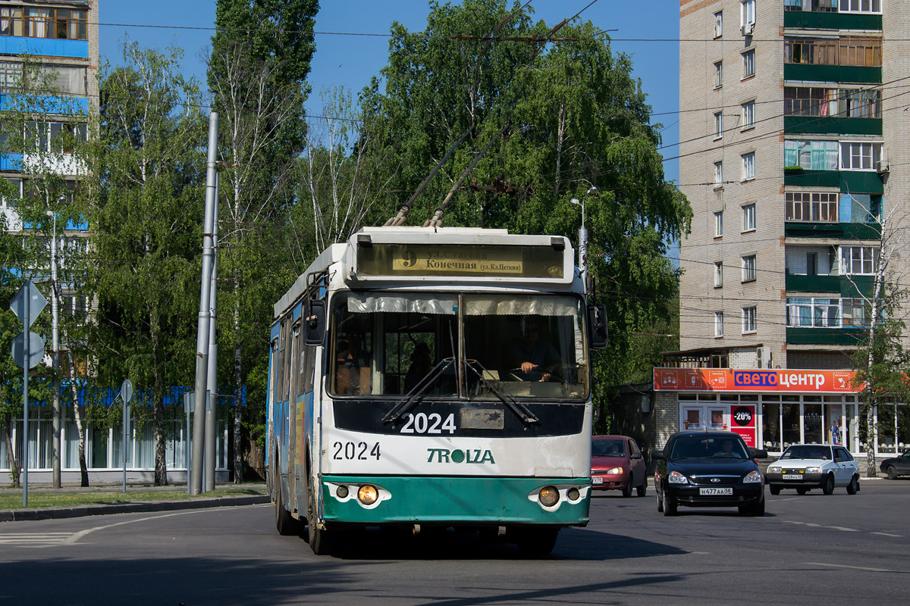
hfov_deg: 27.0
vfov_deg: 18.2
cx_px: 455
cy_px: 303
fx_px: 1896
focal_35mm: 75
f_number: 8
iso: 200
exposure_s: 1/800
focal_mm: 50
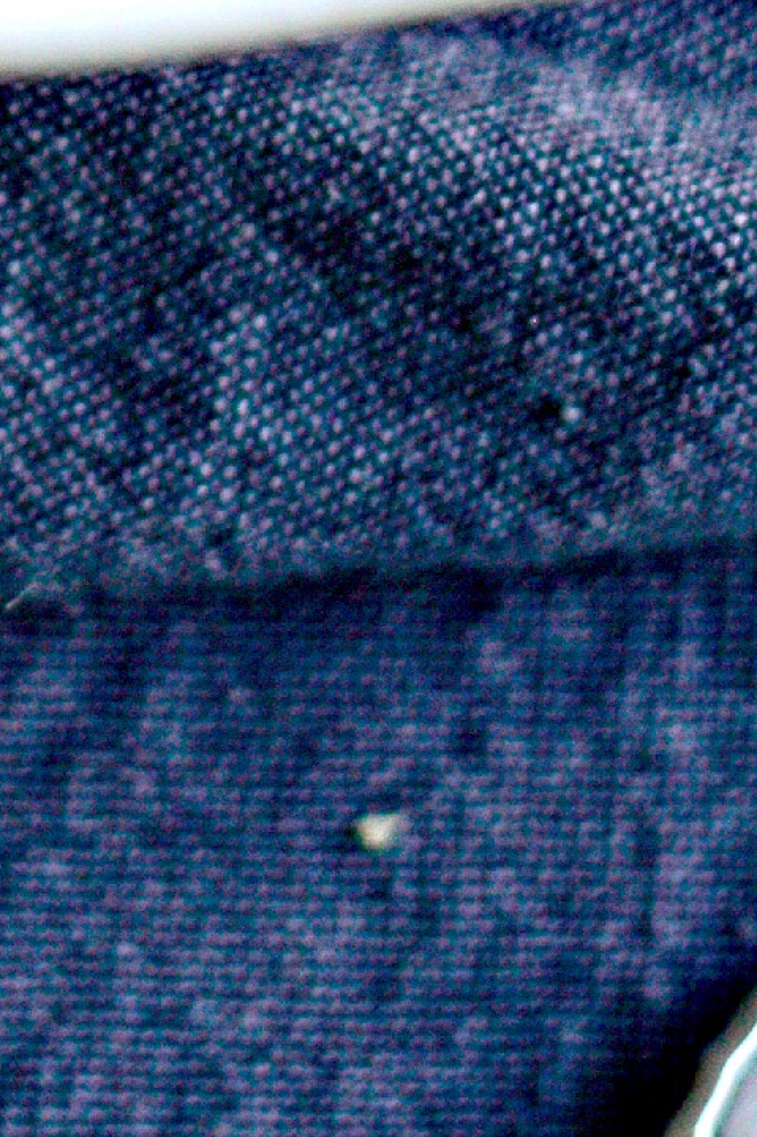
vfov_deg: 8.8
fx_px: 7163
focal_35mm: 227
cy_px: -569
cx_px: -688
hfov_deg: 5.9
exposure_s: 1/250
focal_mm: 50
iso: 1250
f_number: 2.8
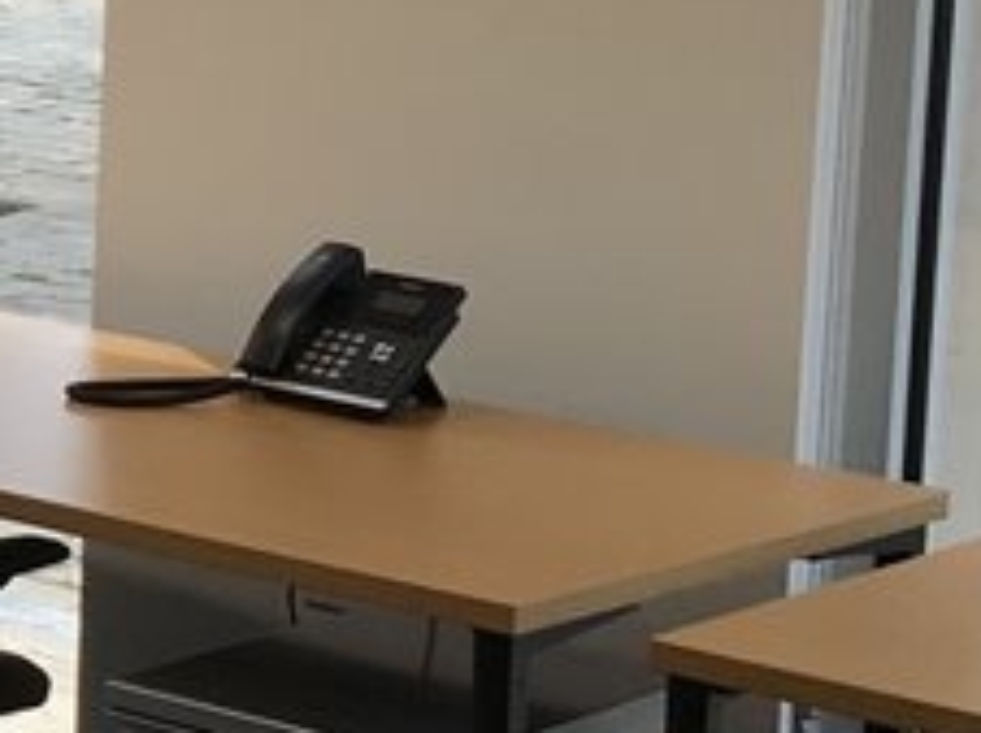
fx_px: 4360
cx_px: -1090
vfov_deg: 9.6
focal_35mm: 154
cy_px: 121
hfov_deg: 11.4
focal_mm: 4.15
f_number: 2.2
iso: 25
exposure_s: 1/151
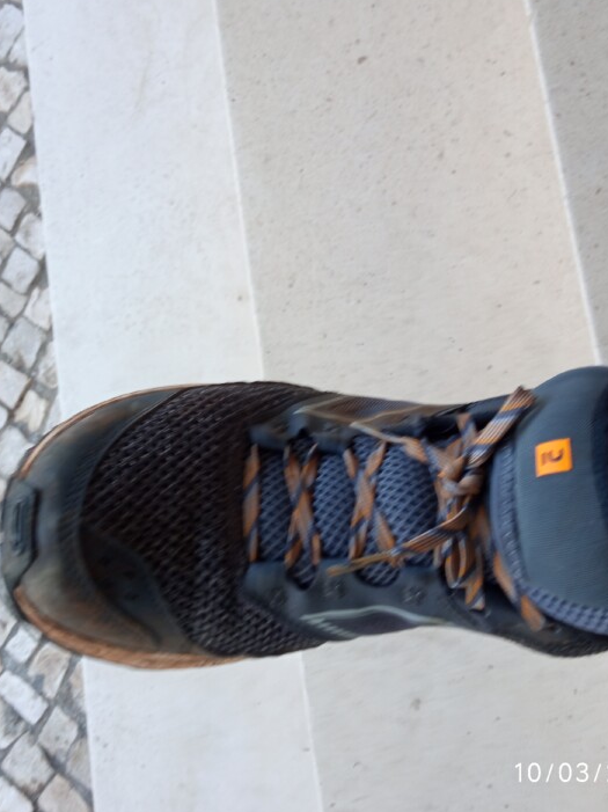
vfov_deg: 50.2
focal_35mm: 37
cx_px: 243
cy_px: 401
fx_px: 867
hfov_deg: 38.5
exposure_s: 1/33.3
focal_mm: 3.79
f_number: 2.2
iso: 152
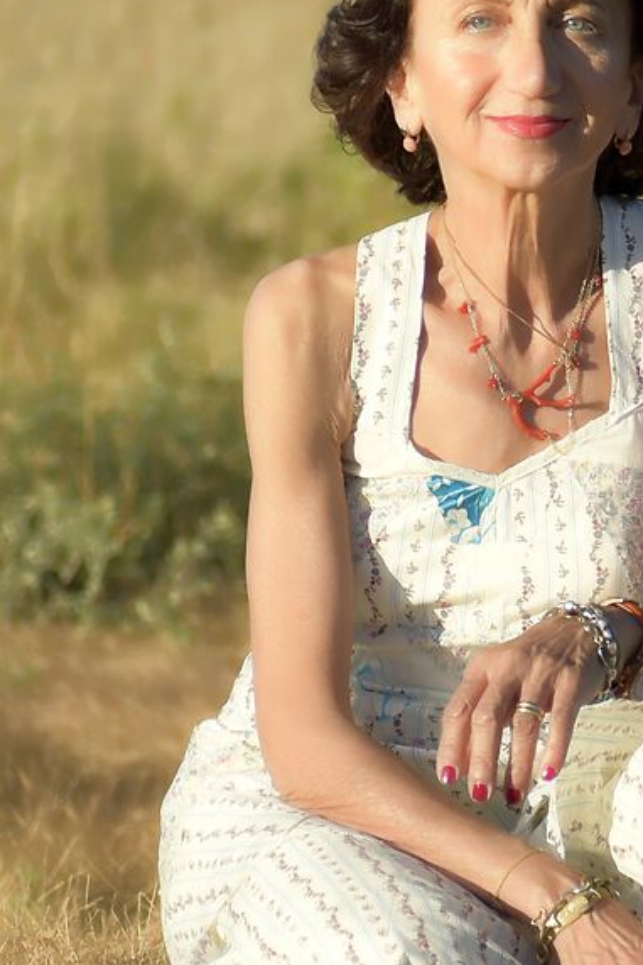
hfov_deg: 4.6
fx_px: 7881
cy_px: 199
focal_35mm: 294
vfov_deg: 7.0
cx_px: 1188
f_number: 4
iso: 100
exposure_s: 1/400
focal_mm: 70
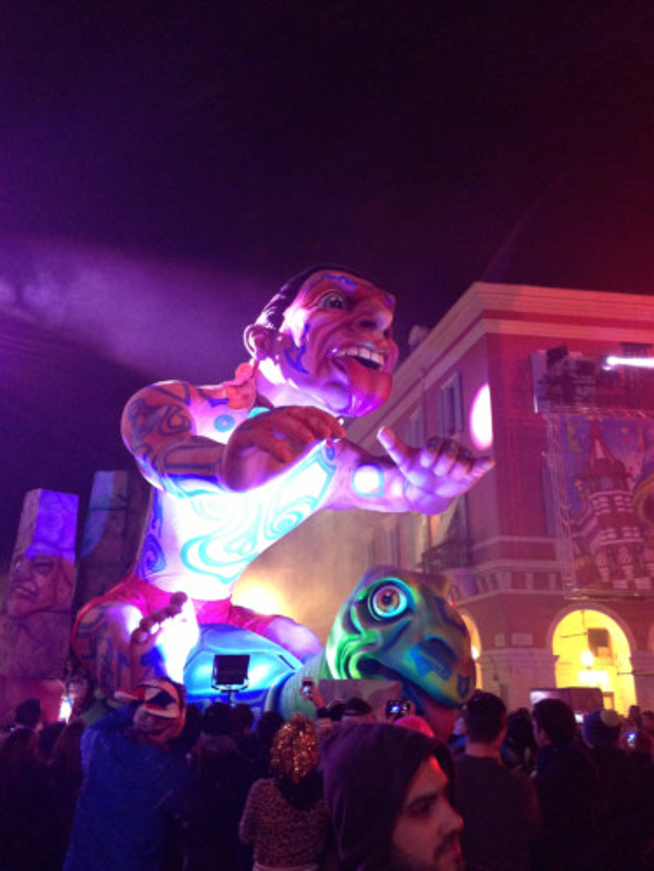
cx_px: 327
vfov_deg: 55.4
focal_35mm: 33
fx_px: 831
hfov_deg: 42.9
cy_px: 436
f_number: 2.4
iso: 400
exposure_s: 1/17
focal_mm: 4.13
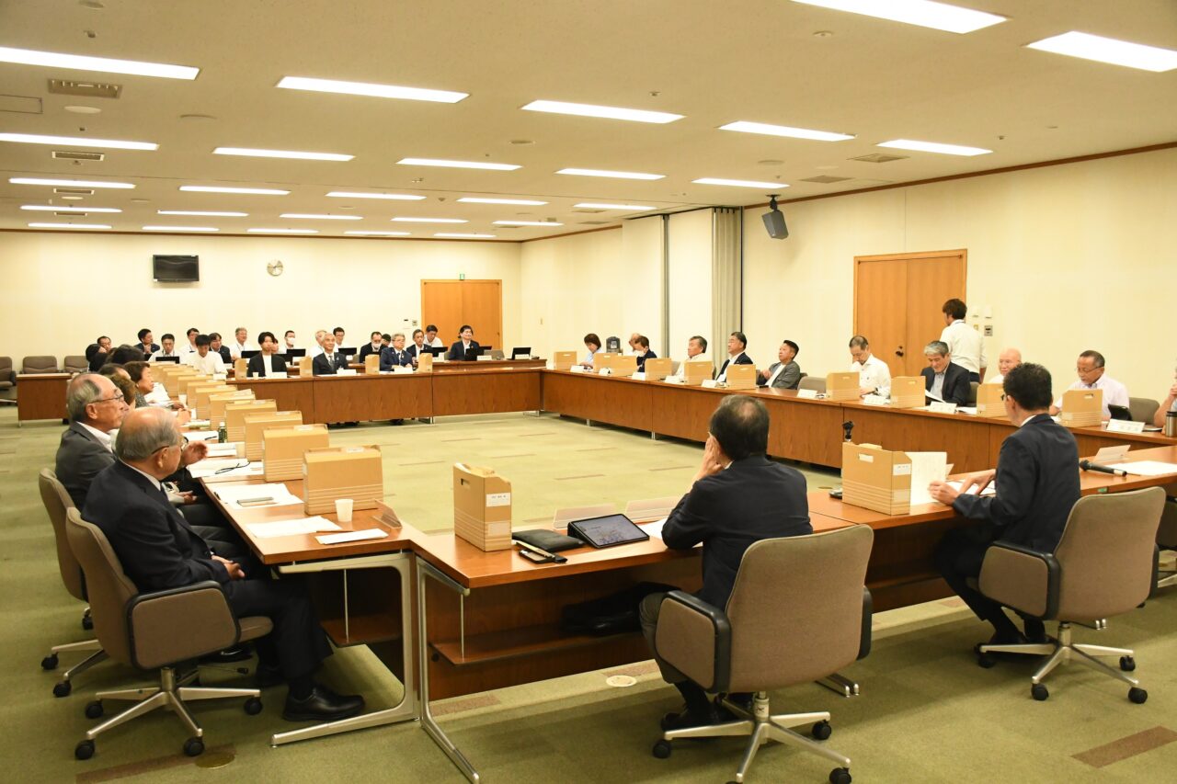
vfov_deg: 43.6
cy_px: 392
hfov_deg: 61.9
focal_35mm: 30
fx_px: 981
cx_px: 588
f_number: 5
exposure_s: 1/200
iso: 4000
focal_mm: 20
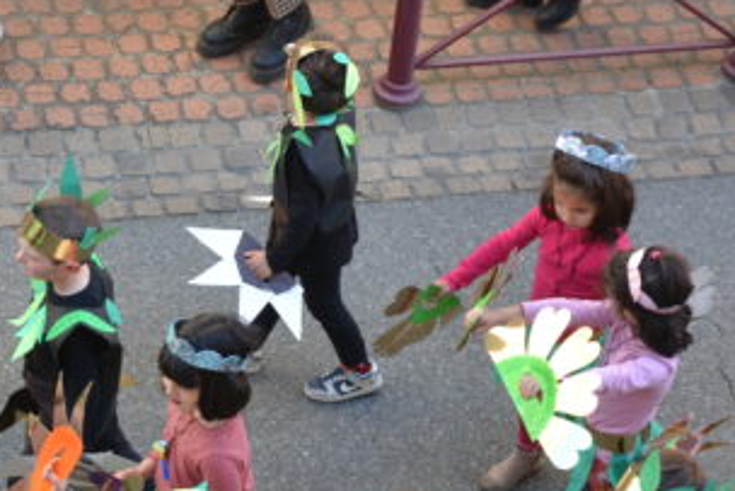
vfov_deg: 9.9
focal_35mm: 138
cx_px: 290
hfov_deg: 14.8
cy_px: 423
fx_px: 2819
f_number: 5.6
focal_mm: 40
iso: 360
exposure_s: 1/125
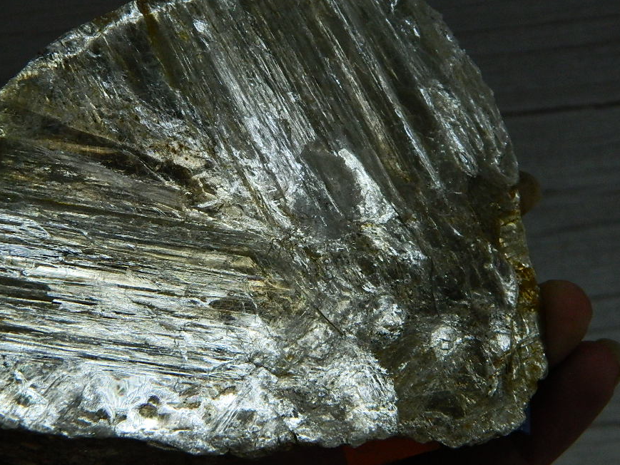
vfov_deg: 14.9
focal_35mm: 99
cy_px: 218
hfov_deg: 19.8
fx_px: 1773
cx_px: 283
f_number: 4.2
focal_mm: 15.1
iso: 320
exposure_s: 1/640
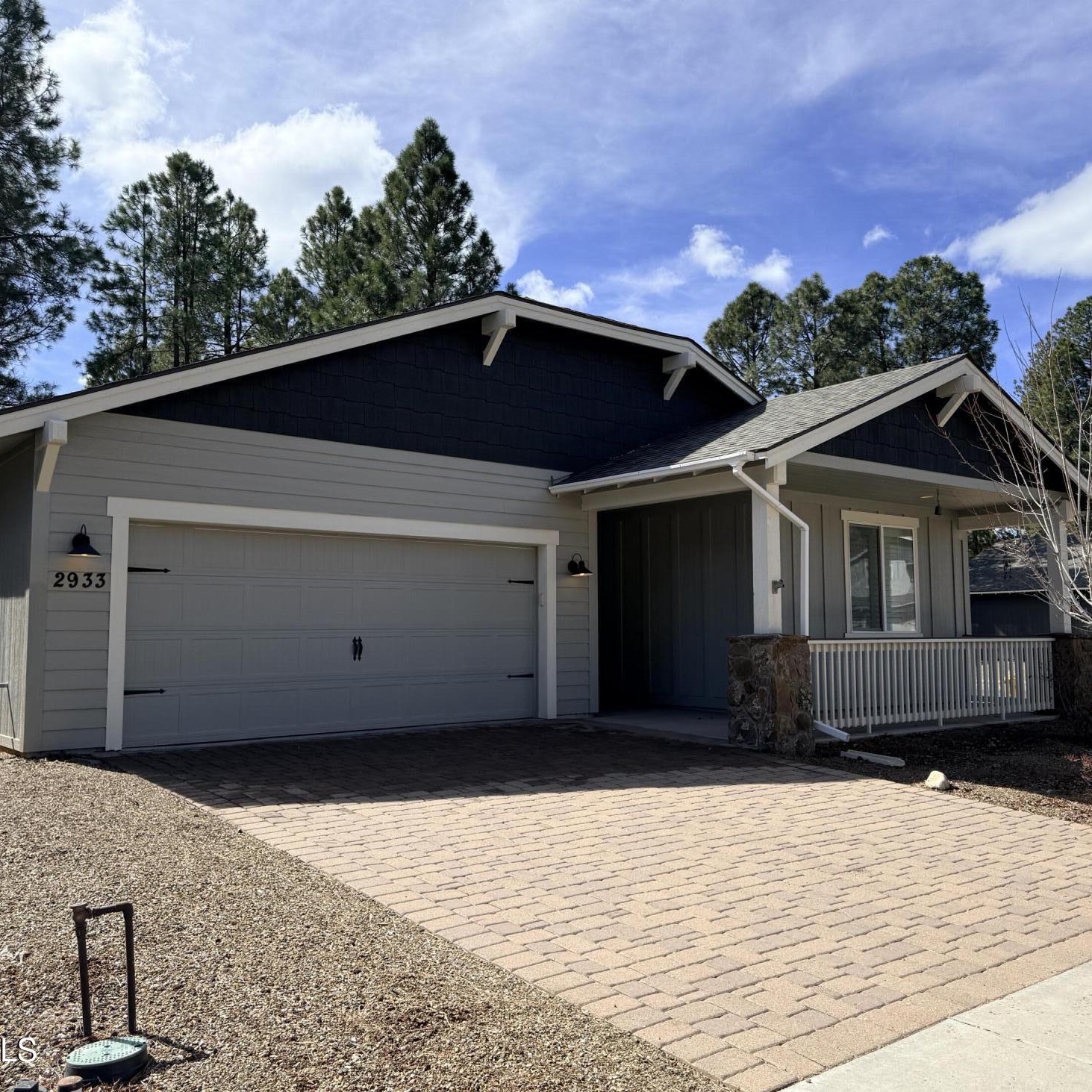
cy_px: 542
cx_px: 571
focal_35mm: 29
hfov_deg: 55.6
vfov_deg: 55.6
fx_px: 1035
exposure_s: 1/4975
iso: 100
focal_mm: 6.76
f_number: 1.78
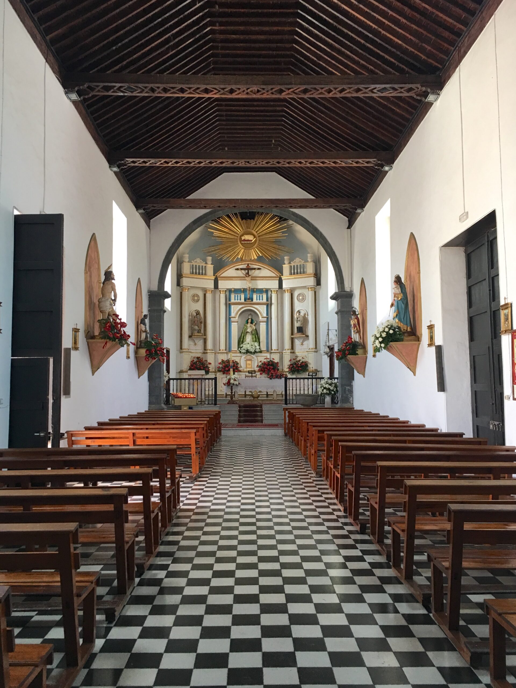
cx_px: 258
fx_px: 576
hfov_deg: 48.2
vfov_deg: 61.7
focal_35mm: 29
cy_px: 344
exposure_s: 1/33
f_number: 2.2
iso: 50
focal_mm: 4.15
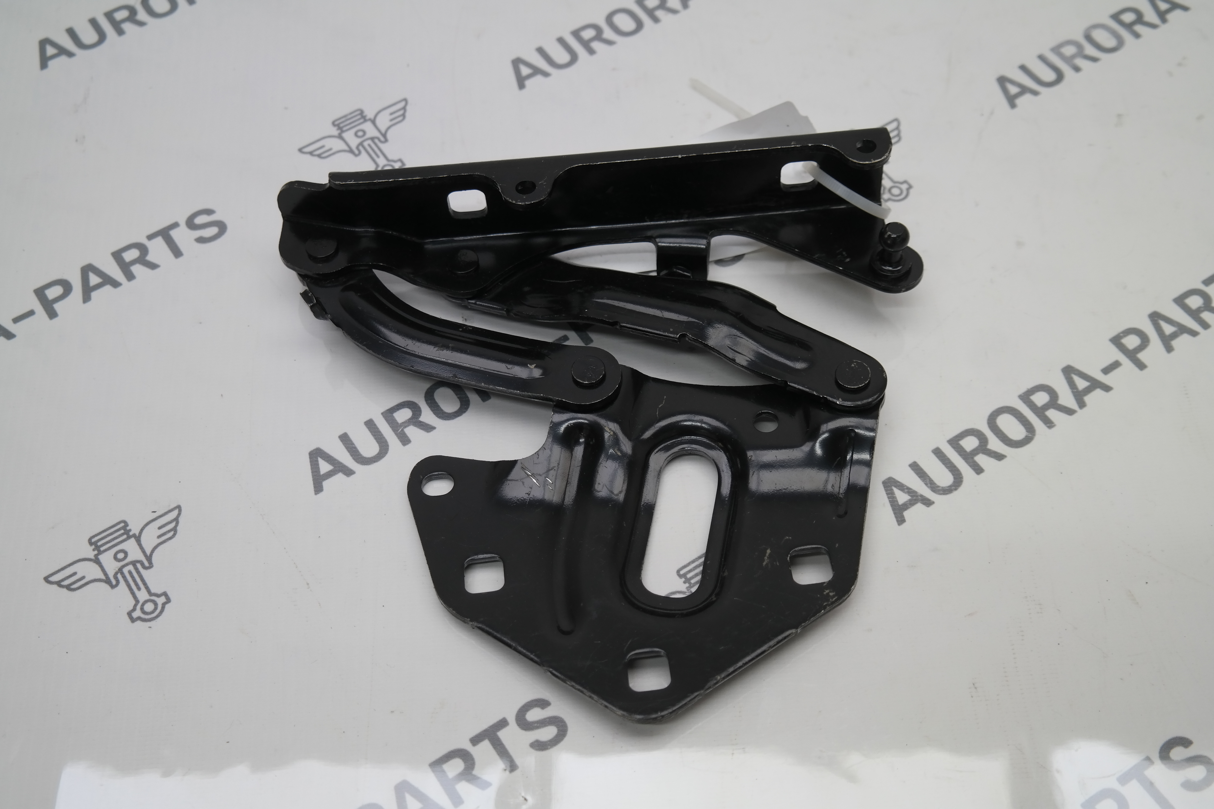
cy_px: 404
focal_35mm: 46
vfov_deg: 29.2
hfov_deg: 42.7
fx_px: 1551
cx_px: 607
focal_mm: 30
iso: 200
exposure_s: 1/80
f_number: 4.5
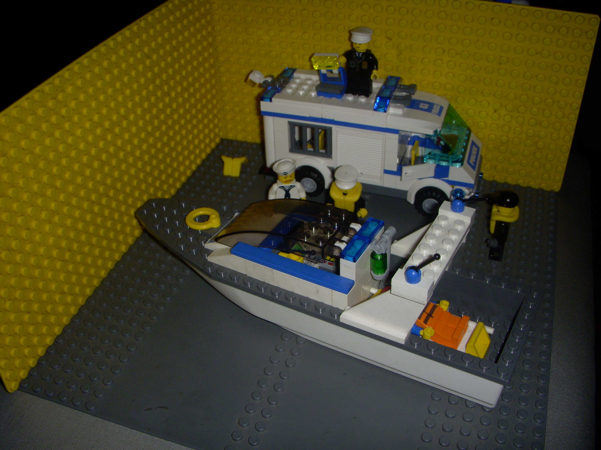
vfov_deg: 37.7
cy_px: 225
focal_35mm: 38
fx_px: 660
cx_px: 300
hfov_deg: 49.0
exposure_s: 1/30
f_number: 3.3
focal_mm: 6.3
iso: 100
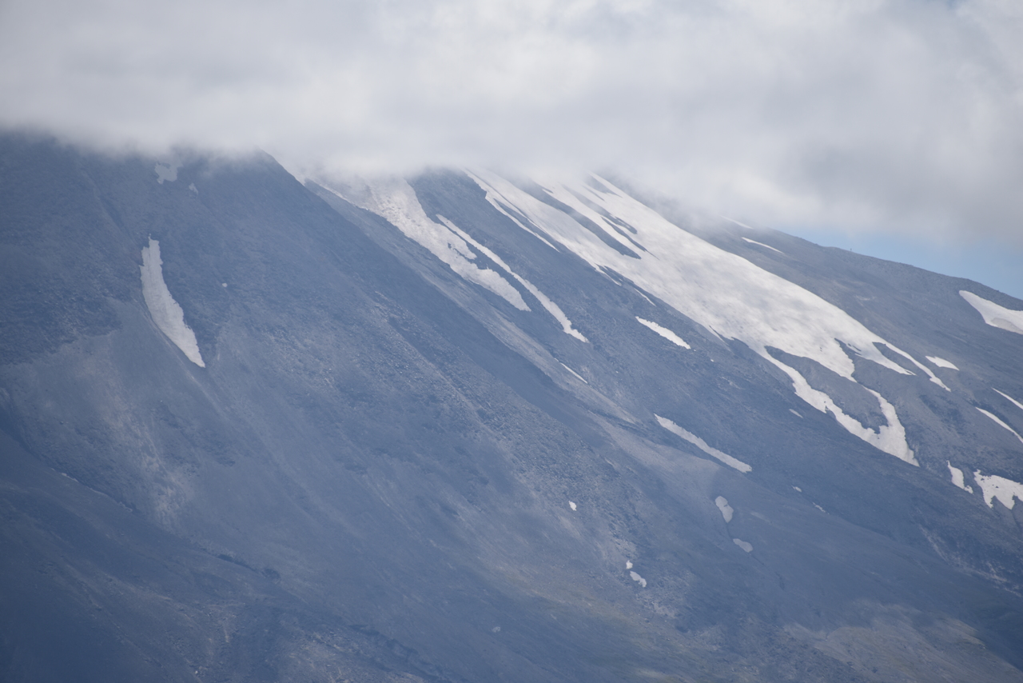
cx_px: 512
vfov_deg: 4.6
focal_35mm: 300
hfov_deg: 6.9
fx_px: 8526
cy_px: 342
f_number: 7.1
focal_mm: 300
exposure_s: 1/640
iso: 100
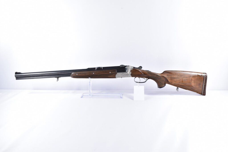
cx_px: 114
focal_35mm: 30
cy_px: 76
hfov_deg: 61.9
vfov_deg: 43.6
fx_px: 190
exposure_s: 1/50
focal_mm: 20
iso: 640
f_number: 5
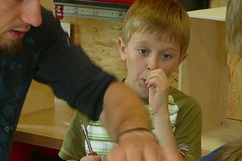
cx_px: 174
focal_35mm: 115
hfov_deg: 17.7
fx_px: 773
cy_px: 205
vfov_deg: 11.6
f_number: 2.8
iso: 100
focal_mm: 5.2
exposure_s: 1/40
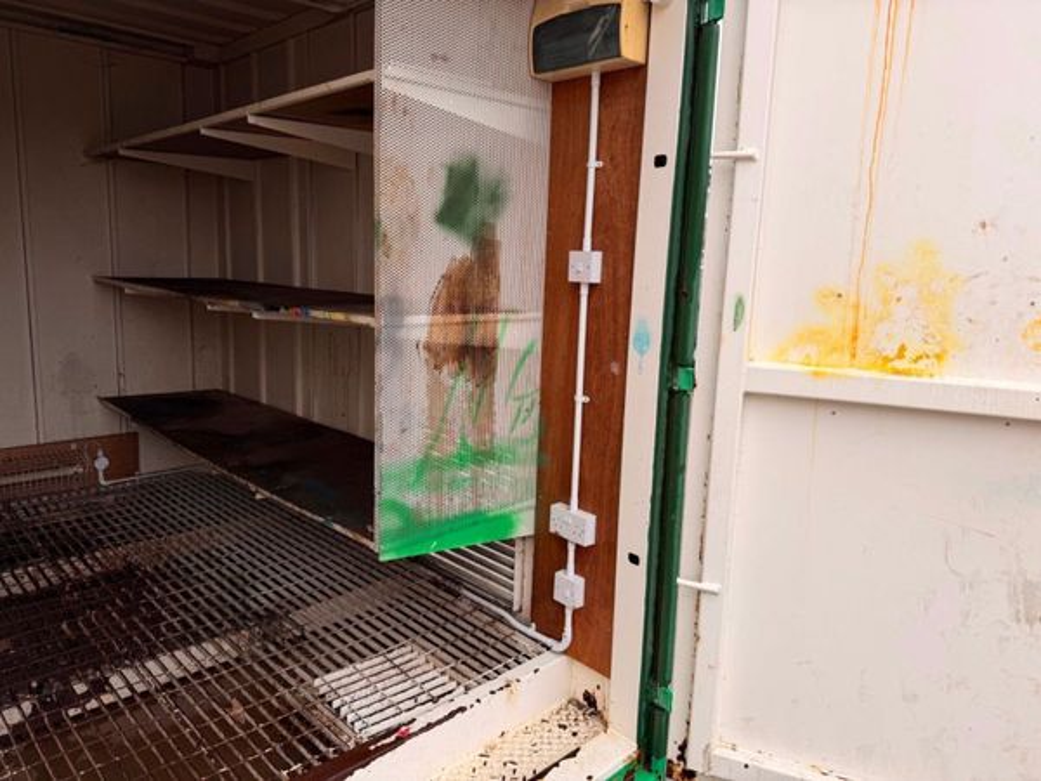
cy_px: 390
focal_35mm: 24
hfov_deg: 71.6
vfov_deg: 56.8
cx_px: 520
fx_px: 722
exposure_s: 1/132
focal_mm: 6.76
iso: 50
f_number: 1.78
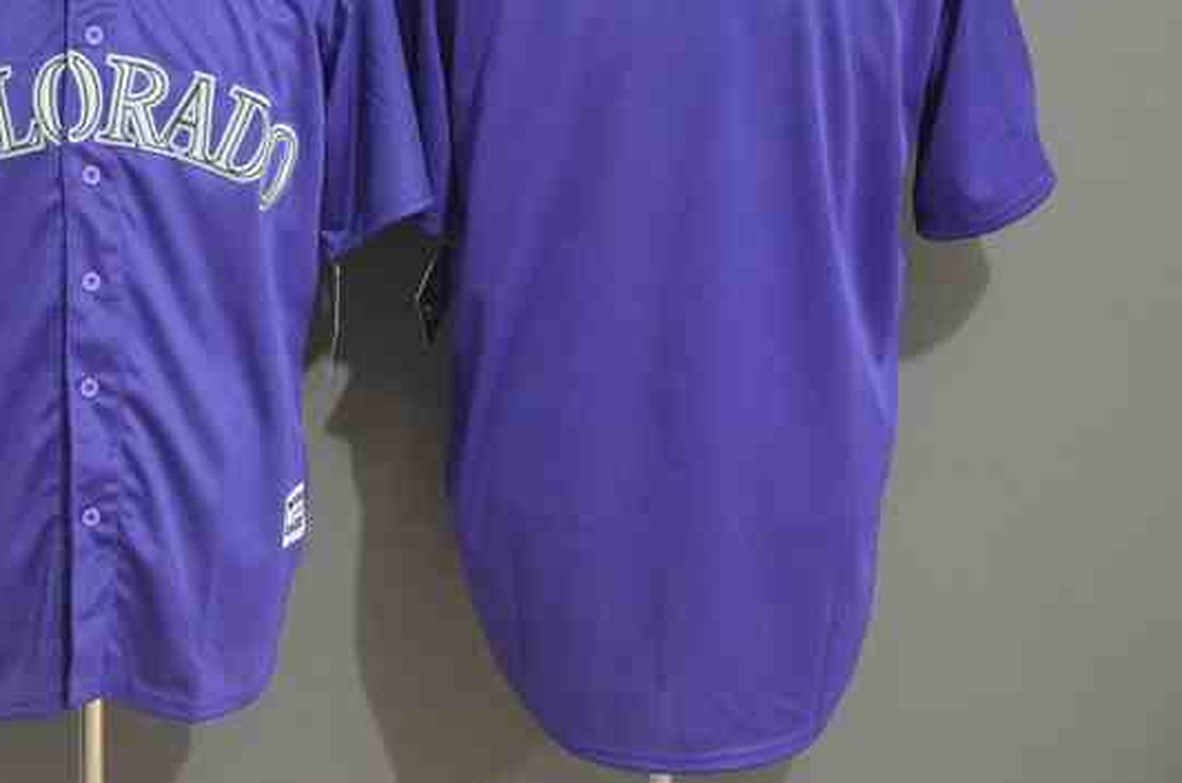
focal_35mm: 117
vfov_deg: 11.6
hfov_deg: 17.5
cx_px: 330
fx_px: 3833
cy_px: 197
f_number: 4.8
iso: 4000
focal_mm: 52
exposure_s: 1/13
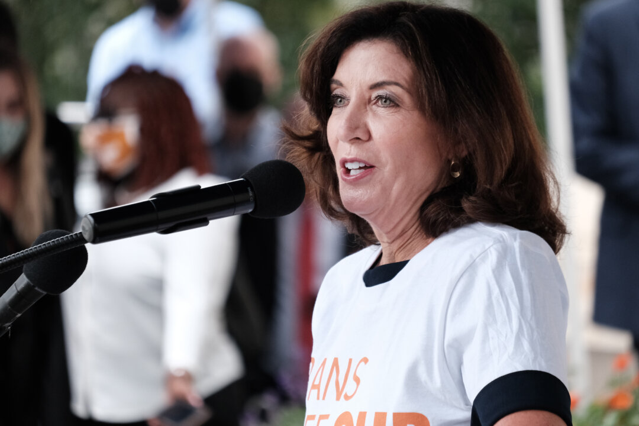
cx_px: 320
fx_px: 5325
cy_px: 213
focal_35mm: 300
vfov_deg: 4.6
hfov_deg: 6.9
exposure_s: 1/240
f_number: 4.8
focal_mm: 200
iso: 1600
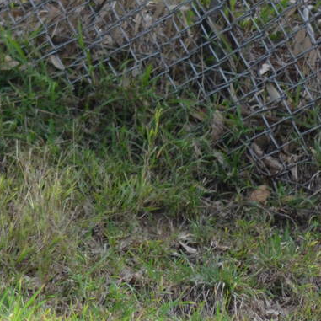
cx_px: -107
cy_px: 67
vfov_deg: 1.3
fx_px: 14027
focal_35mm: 1337
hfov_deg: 1.3
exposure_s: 1/800
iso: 800
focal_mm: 250
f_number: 5
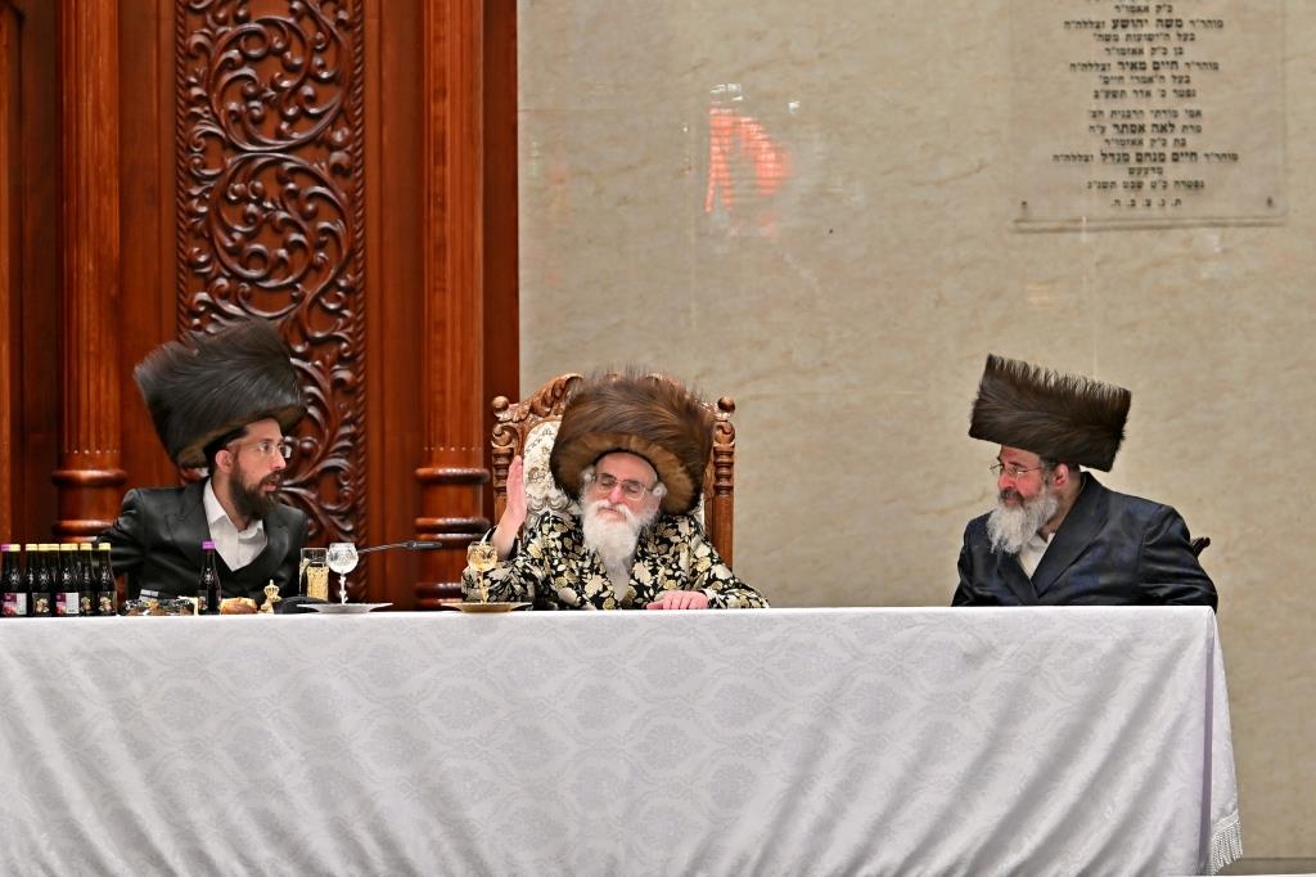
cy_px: 438
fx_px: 7381
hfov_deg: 10.2
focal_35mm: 202
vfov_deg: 6.8
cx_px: 658
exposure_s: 1/250
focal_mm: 135
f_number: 2.8
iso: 160
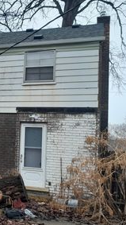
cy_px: 119
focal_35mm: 52
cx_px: -21
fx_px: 309
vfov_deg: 39.9
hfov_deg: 21.5
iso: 40
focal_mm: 4
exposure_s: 1/153
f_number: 1.8
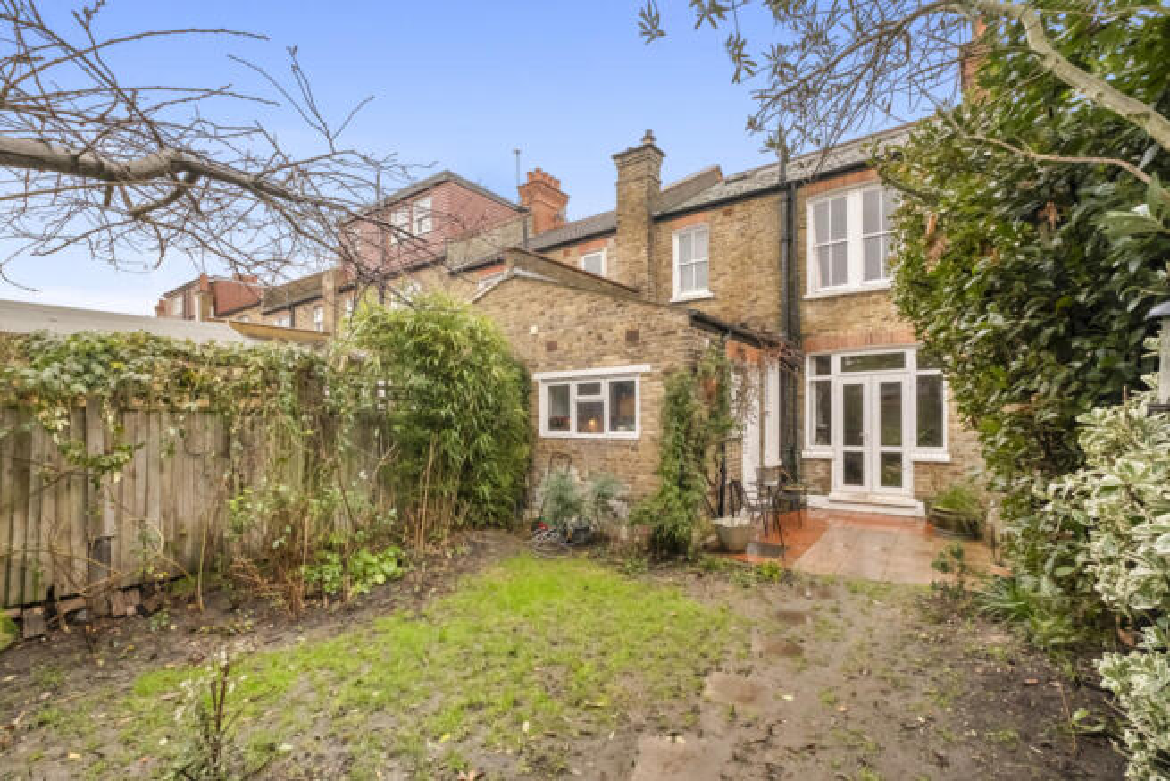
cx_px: 585
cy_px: 390
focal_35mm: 15
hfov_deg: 100.4
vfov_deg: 77.4
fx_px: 488
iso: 2500
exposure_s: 1/80
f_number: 8
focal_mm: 10
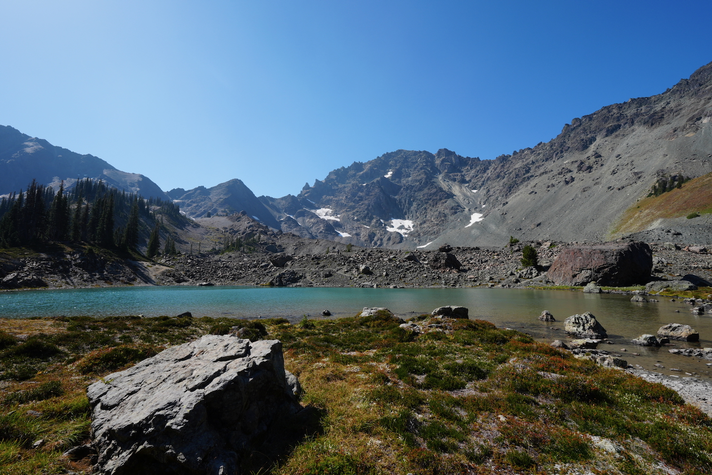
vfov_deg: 77.4
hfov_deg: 100.4
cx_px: 356
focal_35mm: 15
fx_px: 297
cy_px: 238
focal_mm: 10
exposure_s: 1/160
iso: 100
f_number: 10
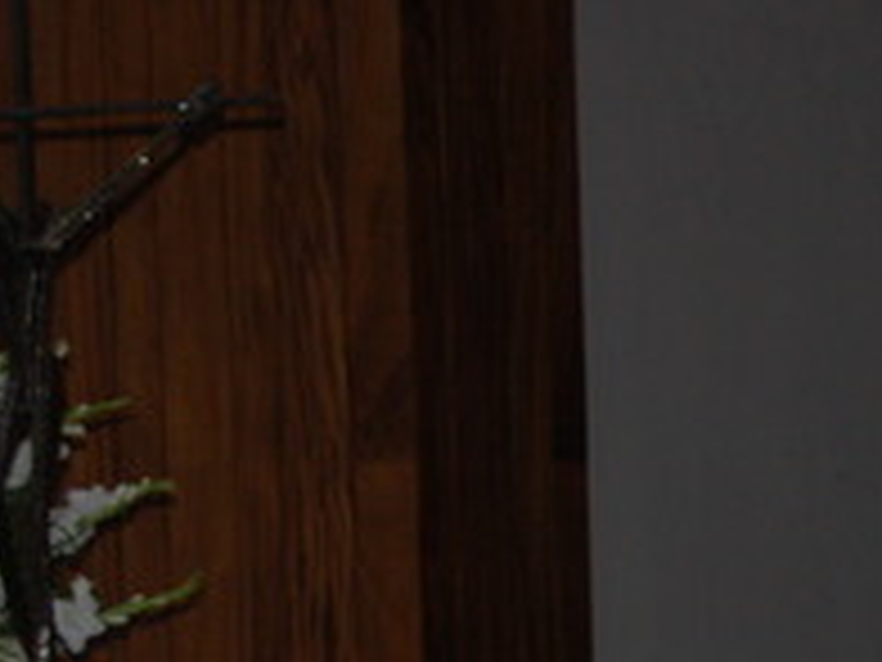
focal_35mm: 217
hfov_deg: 8.9
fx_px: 5529
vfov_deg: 6.8
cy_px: 878
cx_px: 1341
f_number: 5.3
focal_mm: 46
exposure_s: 1/60
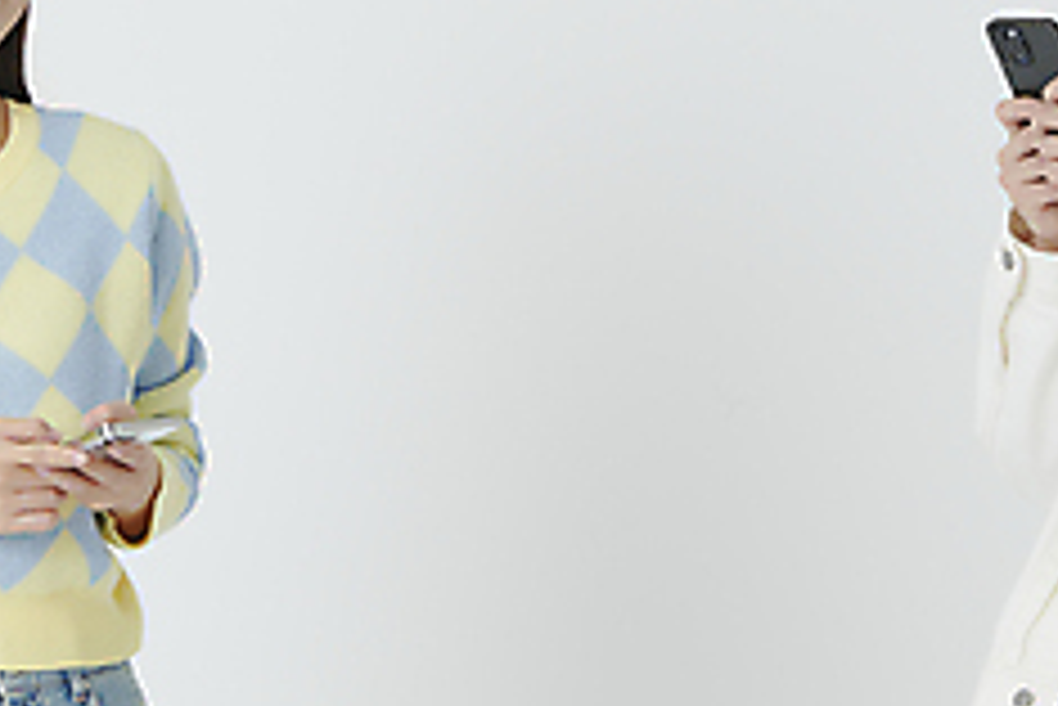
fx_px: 4881
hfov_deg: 12.4
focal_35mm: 166
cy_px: 283
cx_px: 477
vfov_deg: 8.3
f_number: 11
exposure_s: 1/125
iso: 80
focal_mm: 65
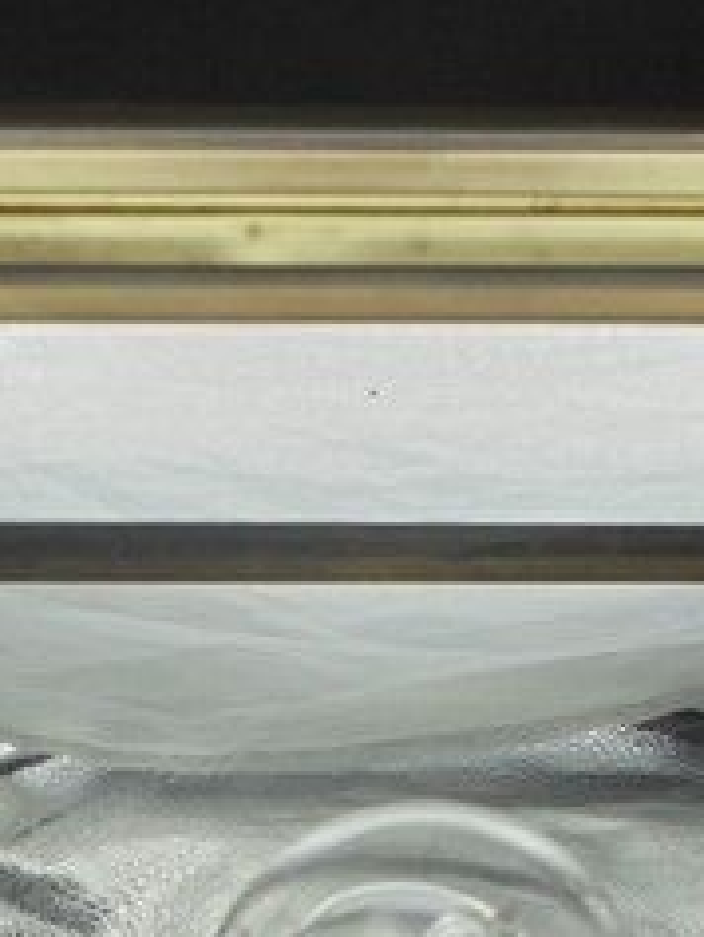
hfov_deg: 11.5
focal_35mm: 129
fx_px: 3495
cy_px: 953
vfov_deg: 15.0
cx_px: 433
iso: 100
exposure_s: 1/80
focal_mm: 6.1
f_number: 4
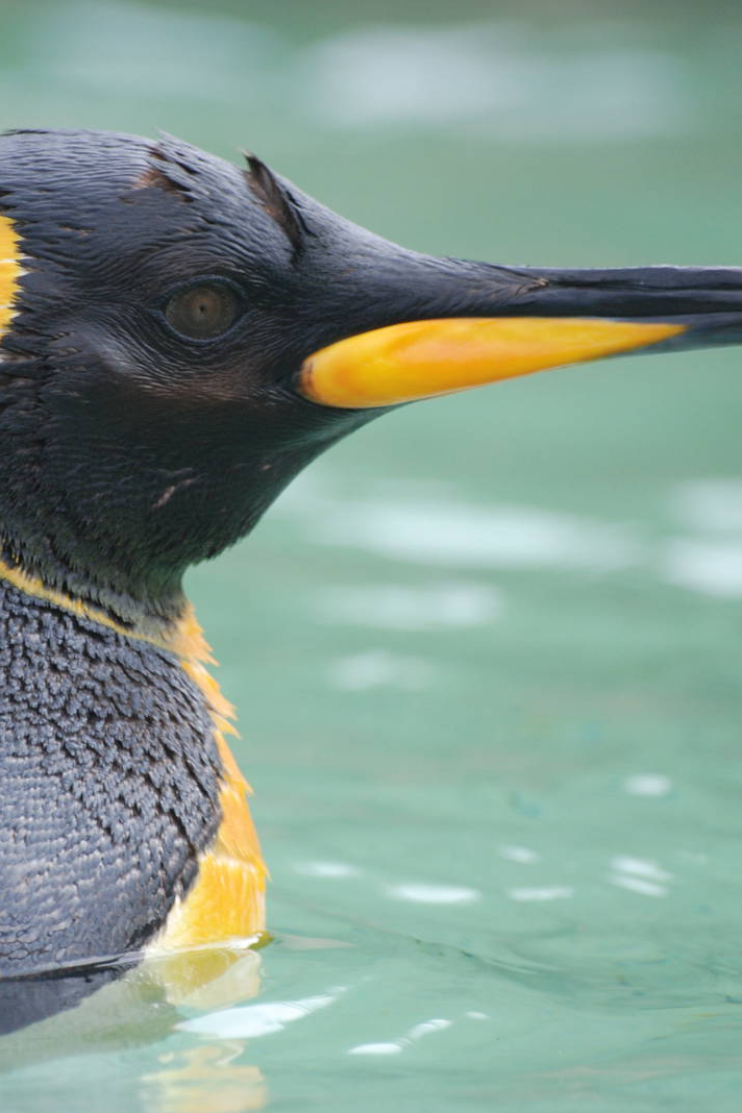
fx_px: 15303
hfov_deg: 2.8
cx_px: 207
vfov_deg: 4.2
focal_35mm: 495
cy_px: 557
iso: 400
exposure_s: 1/400
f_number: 5.3
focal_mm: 220
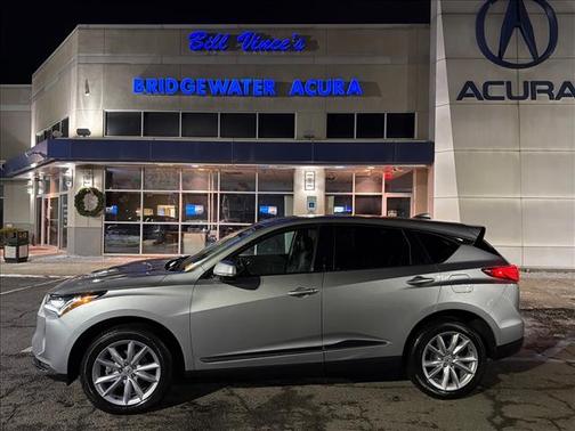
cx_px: 288
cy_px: 216
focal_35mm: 24
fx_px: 399
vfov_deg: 56.8
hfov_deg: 71.6
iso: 800
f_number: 1.78
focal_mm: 6.76
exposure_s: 1/44
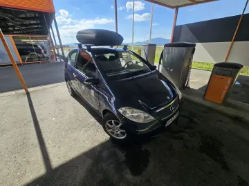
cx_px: 124
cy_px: 93
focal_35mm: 13
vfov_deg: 89.9
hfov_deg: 106.2
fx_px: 94
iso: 50
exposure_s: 1/1076
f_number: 2.2
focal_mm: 2.2
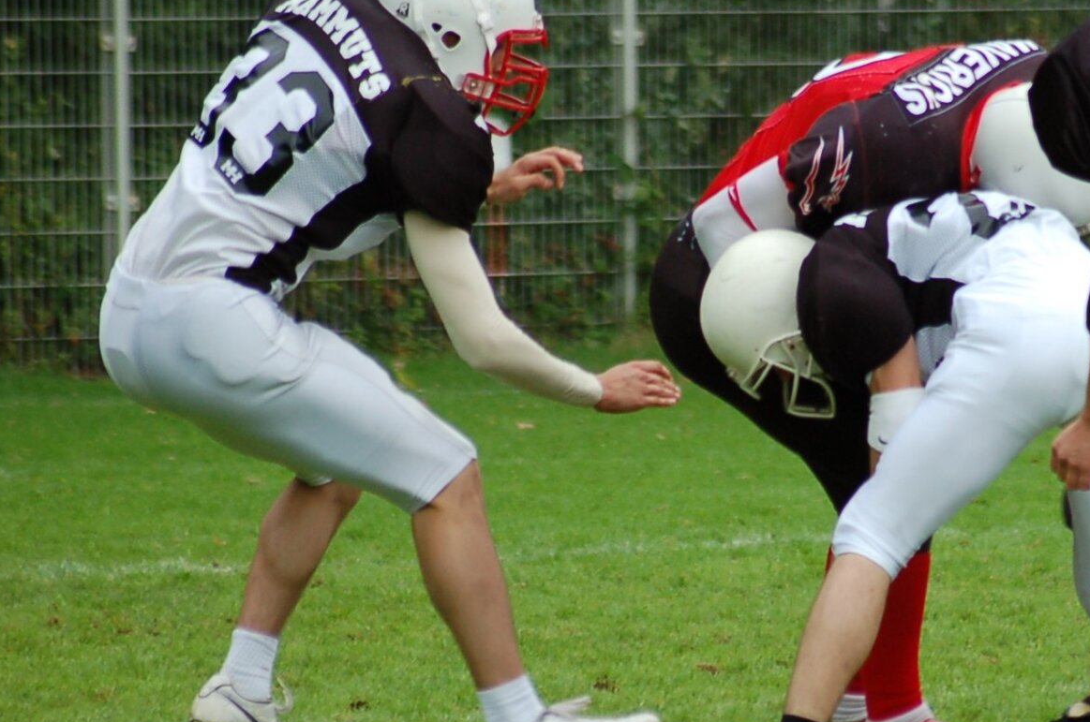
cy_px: 426
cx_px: 894
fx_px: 18859
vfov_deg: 2.2
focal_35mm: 624
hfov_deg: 3.3
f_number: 5.3
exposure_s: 1/500
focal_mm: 220
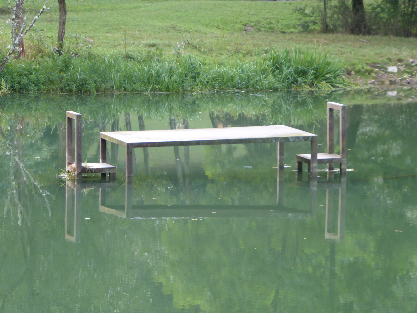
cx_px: 208
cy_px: 156
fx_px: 2325
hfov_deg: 10.2
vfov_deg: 7.7
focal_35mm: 193
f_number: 5.4
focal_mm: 31.3
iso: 400
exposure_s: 1/50
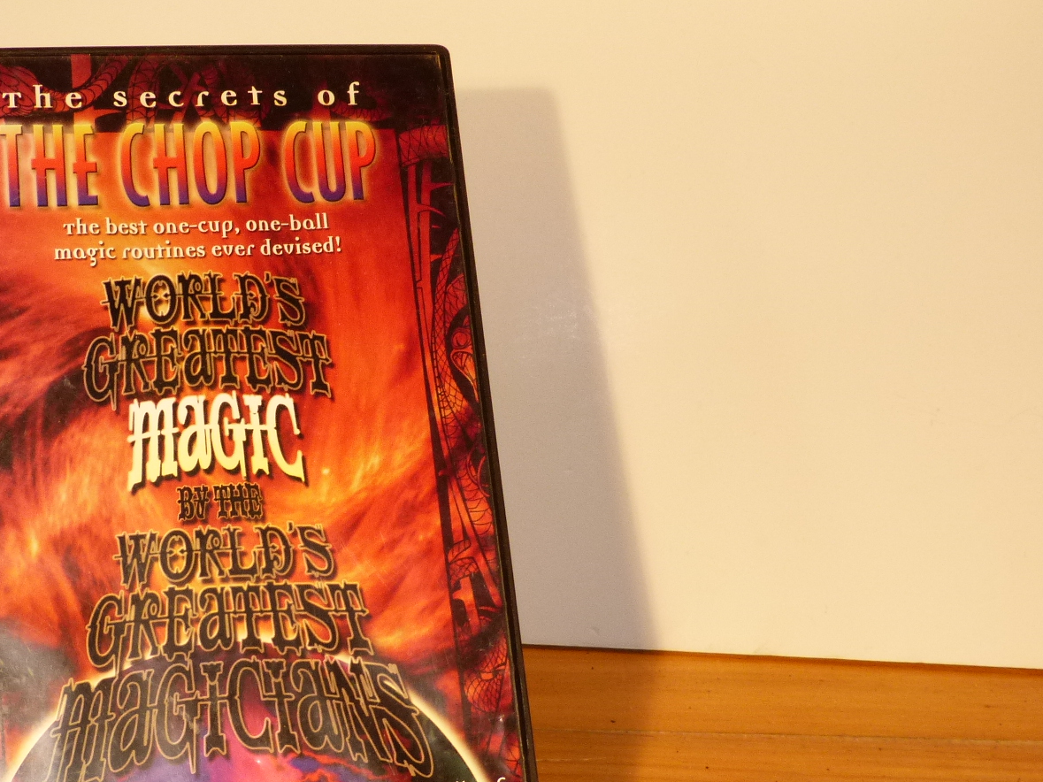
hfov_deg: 29.2
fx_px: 1988
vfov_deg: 22.2
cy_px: 441
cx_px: 333
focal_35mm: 66
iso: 200
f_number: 3.1
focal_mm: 6.8
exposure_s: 1/60
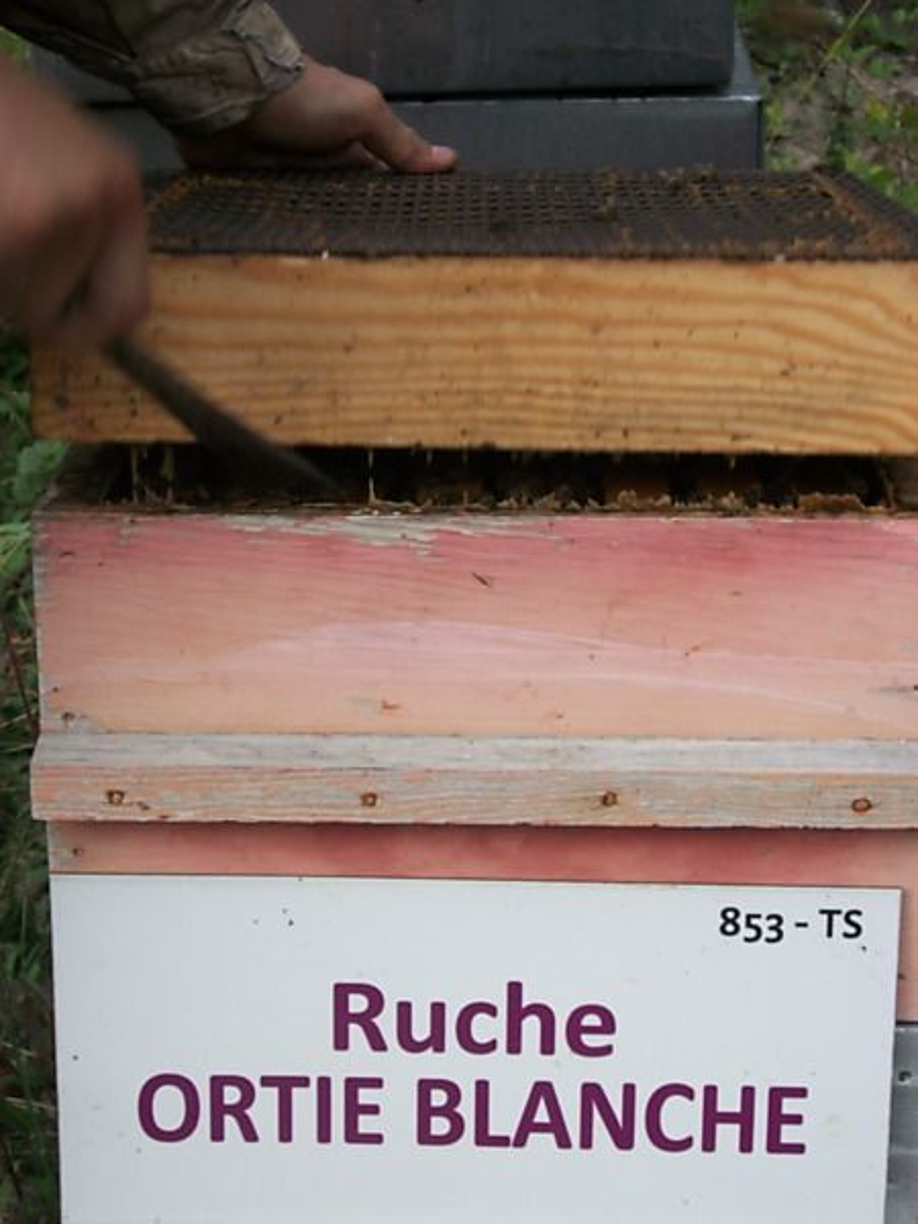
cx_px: 459
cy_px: 612
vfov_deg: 25.3
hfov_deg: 19.1
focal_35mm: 77
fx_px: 2723
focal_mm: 13.7
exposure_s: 1/100
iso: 80
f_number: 4.6
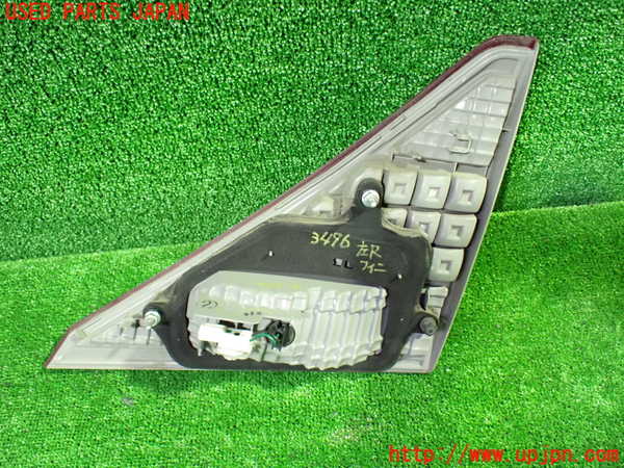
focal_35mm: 30
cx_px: 312
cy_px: 234
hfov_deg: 60.0
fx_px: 541
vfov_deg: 46.8
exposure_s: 1/30
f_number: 2.3
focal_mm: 5.4
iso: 1250
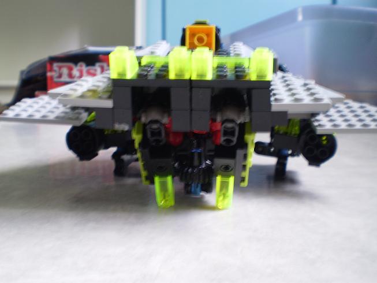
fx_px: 392
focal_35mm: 36
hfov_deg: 51.3
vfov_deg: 39.7
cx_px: 188
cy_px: 142
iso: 125
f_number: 3.1
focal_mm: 6.3
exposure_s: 1/6
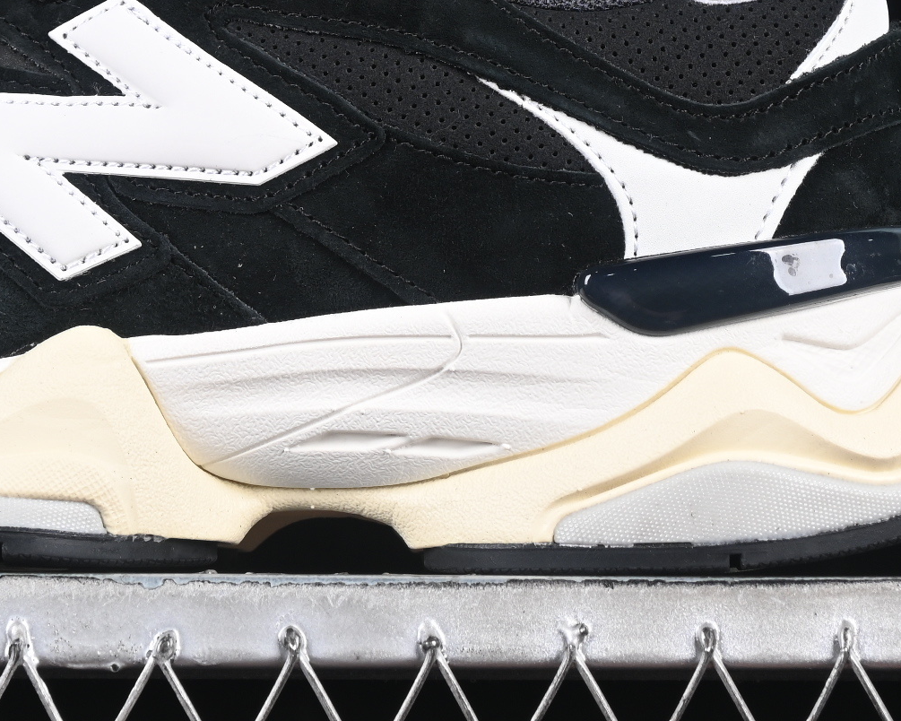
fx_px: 5200
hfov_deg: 9.9
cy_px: 54
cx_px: 167
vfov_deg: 7.9
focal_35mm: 195
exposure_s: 1/60
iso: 160
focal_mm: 50
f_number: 6.3
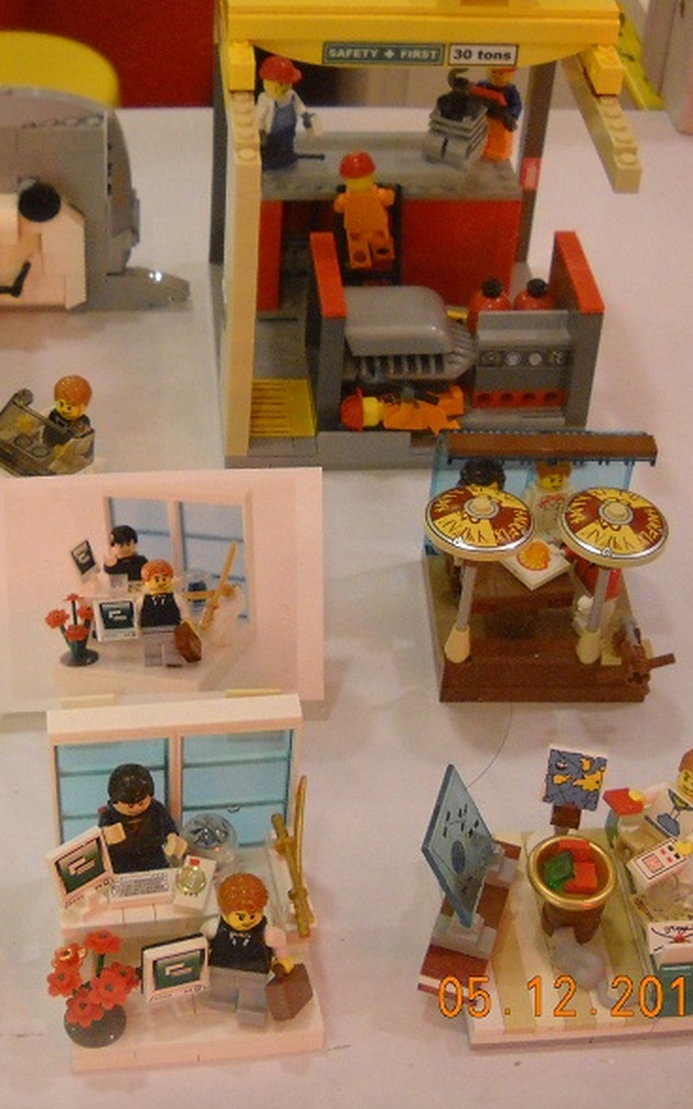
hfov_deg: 21.9
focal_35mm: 59
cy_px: 550
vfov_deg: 34.5
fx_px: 1783
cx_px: 201
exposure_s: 1/57
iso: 400
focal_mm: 6.72
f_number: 3.1
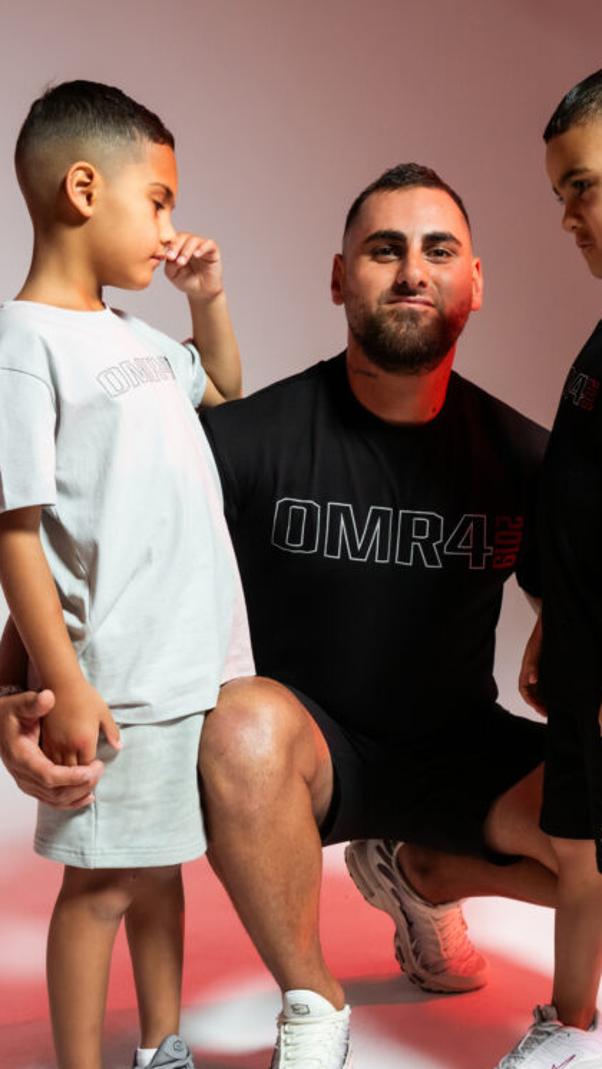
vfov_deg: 42.7
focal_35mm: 48
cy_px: 632
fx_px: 1361
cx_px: 348
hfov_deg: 24.9
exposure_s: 1/160
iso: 640
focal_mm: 38
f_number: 6.3
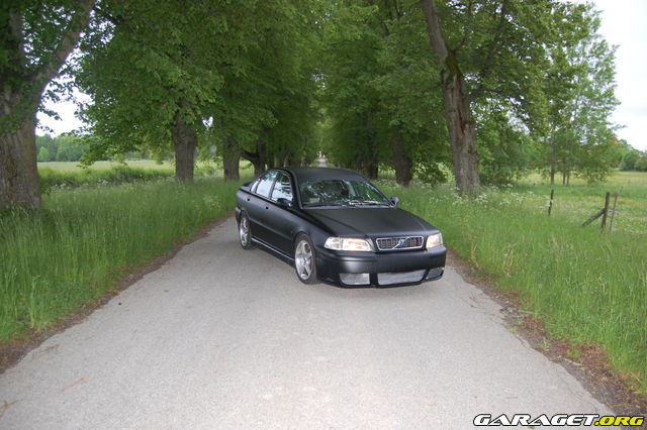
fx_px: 485
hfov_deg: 67.4
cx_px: 324
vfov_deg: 47.9
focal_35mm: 27
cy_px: 215
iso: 560
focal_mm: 18
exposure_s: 1/60
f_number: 3.5
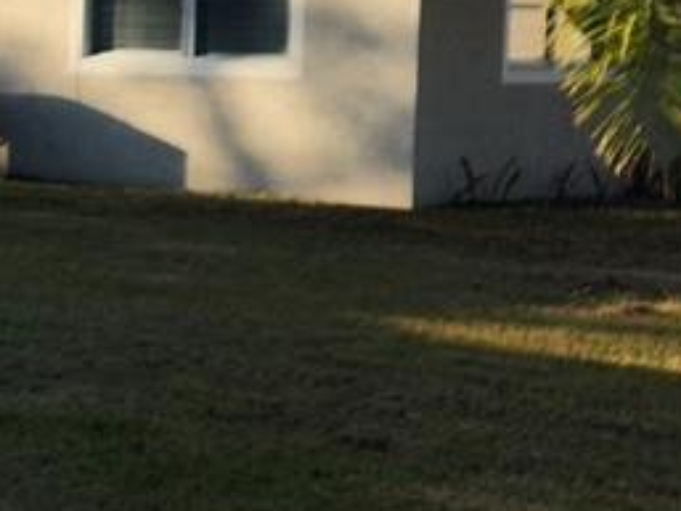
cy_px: 93
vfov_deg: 10.3
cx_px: -1147
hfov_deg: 10.8
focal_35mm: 143
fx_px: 2815
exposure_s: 1/1126
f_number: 1.8
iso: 20
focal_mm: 5.4
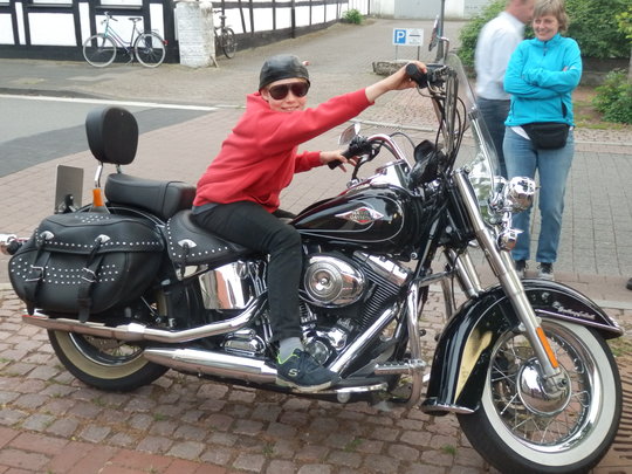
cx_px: 316
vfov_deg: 36.0
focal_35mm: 40
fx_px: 730
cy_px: 237
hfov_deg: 46.8
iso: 400
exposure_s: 1/20
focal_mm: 7.3
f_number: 3.7
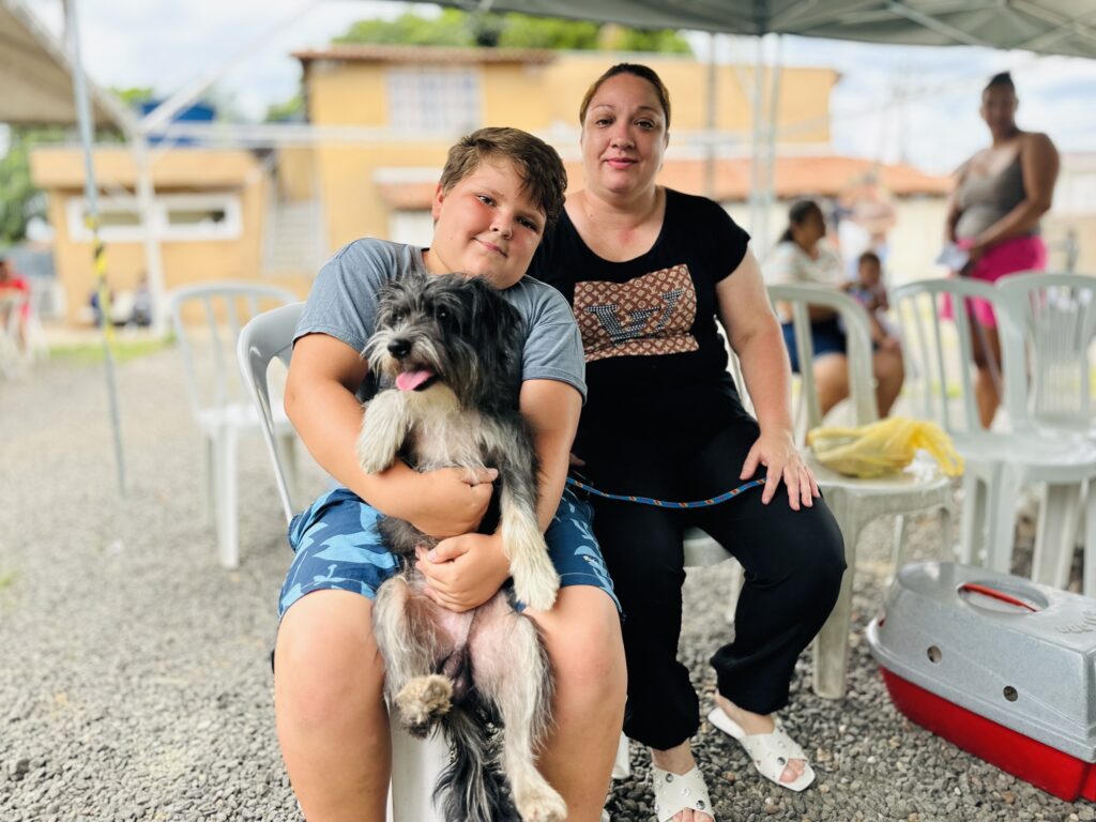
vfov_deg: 56.8
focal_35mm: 24
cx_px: 548
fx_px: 760
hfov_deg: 71.6
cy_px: 411
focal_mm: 6.86
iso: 80
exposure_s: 1/803
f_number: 1.78
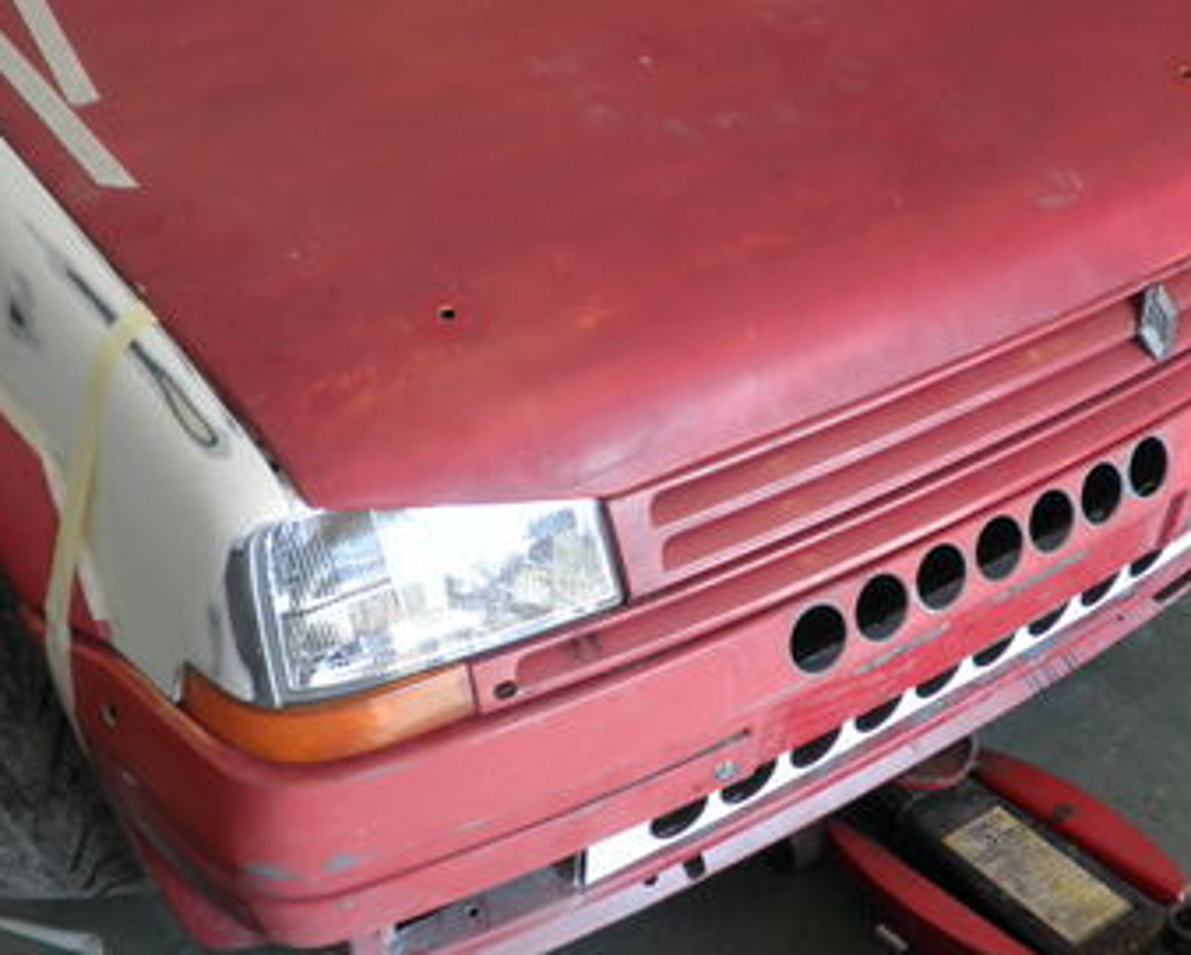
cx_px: 659
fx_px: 1693
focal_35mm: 48
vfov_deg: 31.4
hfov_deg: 38.7
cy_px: 564
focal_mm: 4.65
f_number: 2.6
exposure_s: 1/40
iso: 64
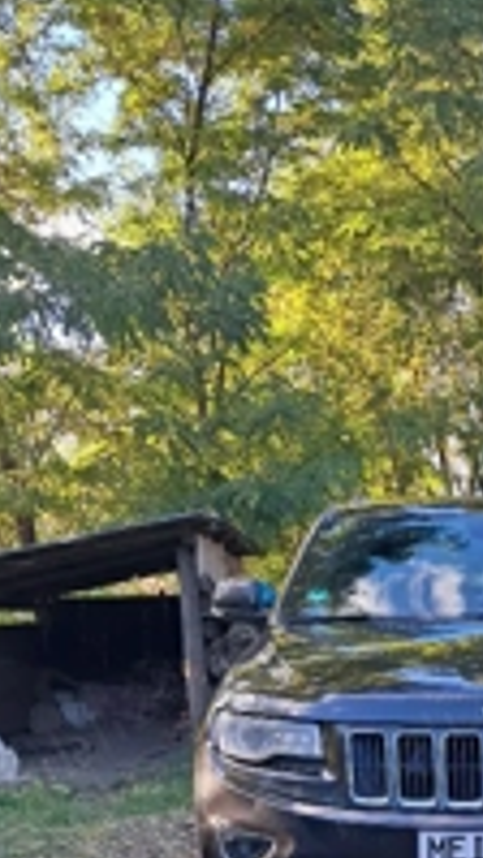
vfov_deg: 33.6
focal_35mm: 59
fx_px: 1343
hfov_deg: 19.5
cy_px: 772
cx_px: 543
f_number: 1.8
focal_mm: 4
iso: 50
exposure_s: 1/50
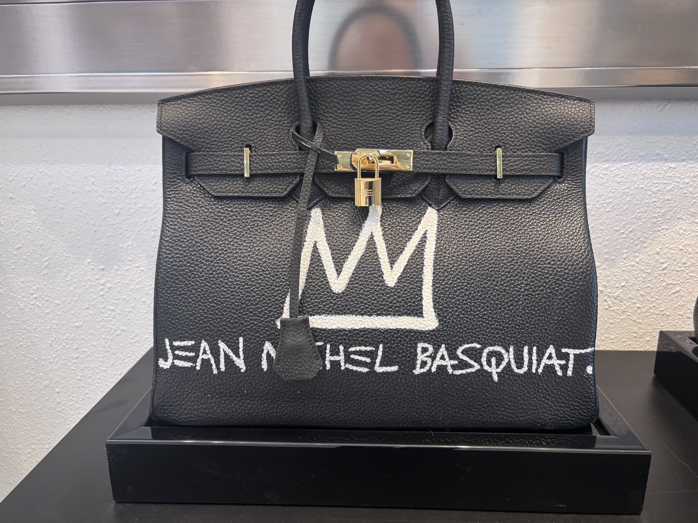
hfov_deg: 67.3
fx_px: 524
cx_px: 349
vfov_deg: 53.1
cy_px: 262
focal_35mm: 26
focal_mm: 5.96
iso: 125
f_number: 1.6
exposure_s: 1/60
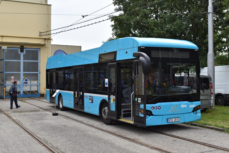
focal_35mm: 46
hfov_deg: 43.1
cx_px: 119
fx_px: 290
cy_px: 68
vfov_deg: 29.5
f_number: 8
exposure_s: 1/250
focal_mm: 27
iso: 200
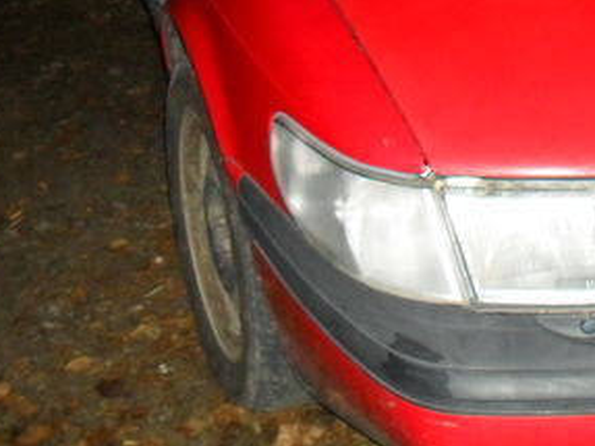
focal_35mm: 78
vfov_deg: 18.3
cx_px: 568
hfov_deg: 24.1
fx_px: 1340
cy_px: -19
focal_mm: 6.3
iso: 400
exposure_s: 1/45
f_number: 3.2
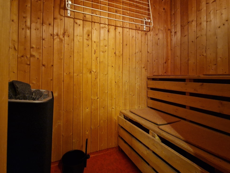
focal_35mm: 16
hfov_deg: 94.2
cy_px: 75
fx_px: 106
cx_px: 104
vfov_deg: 77.7
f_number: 2.2
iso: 800
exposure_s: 1/25
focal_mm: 2.2
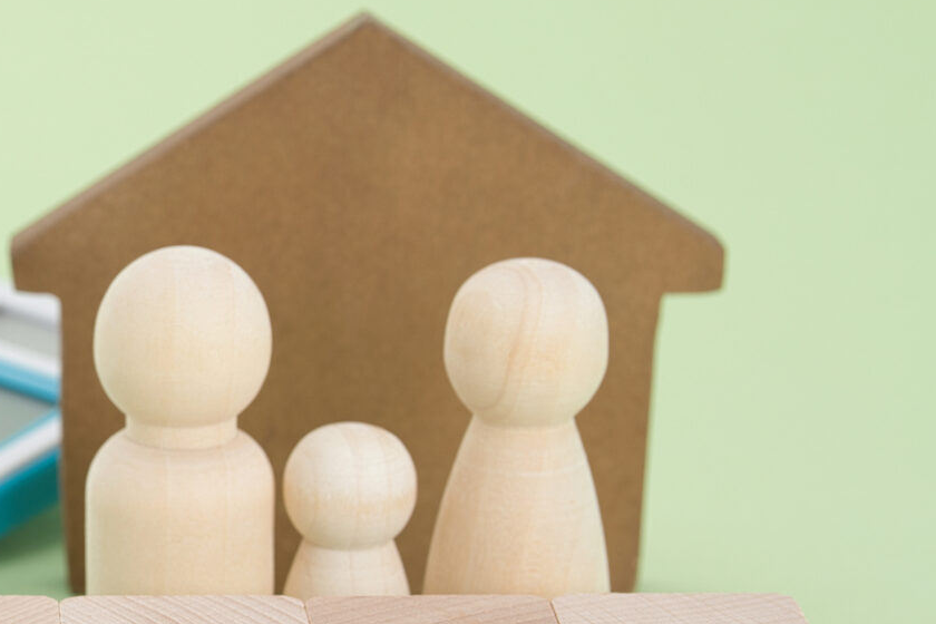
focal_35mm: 160
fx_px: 4160
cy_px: 447
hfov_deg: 12.6
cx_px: -78
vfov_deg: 8.6
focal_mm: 70
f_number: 8
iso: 100
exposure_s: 1/20
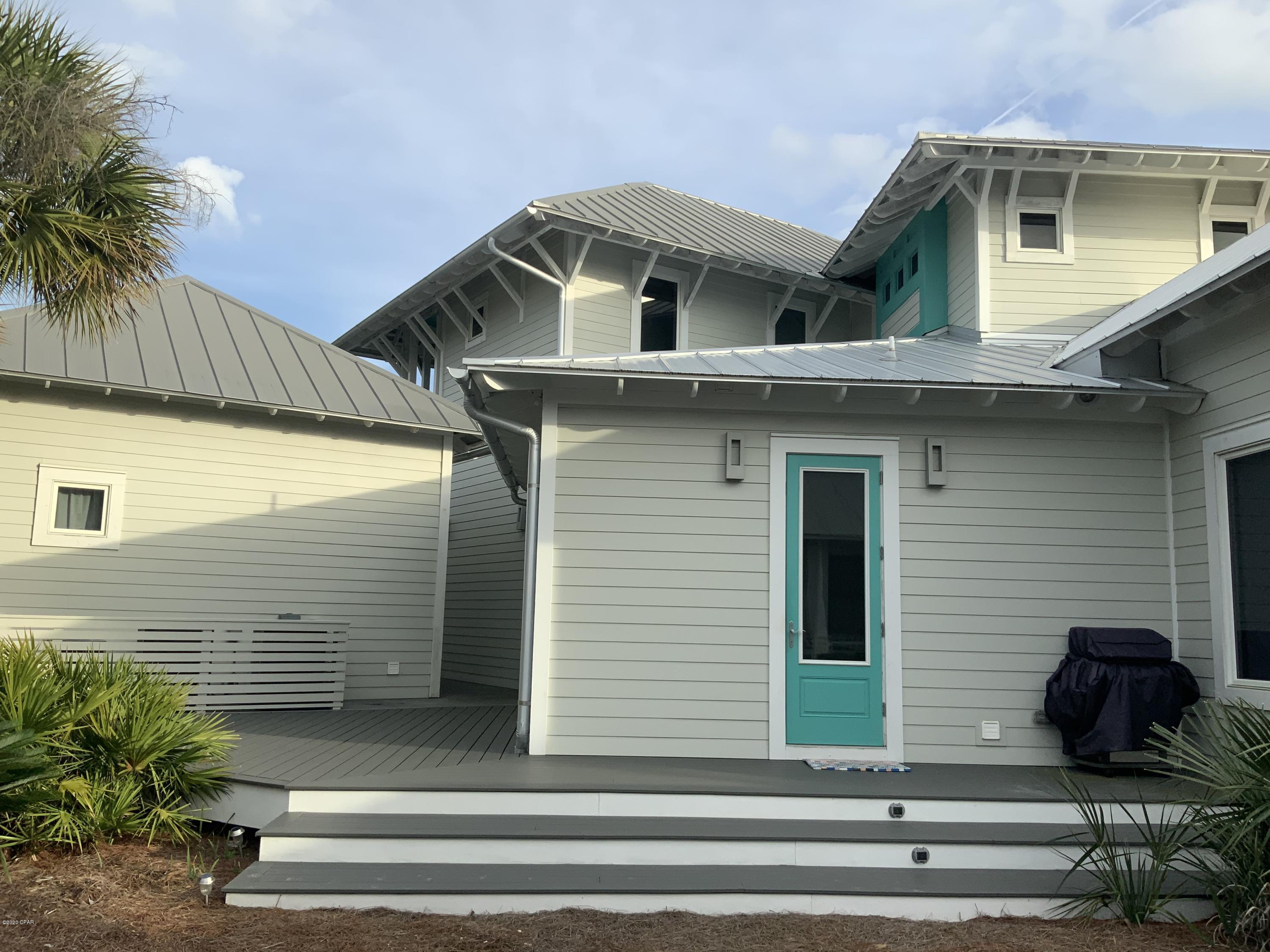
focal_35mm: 29
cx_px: 635
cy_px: 476
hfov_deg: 61.7
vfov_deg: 48.2
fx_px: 1064
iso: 16
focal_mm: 3
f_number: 1.8
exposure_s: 1/1195
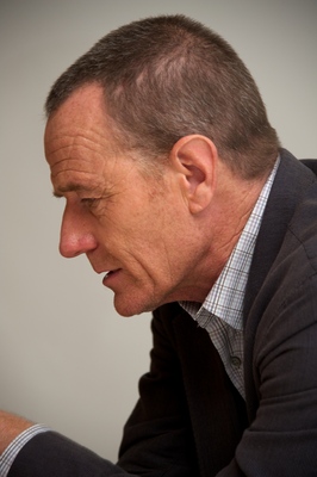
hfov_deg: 6.9
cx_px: 158
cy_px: 238
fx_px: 2646
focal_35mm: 200
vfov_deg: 10.3
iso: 400
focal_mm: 200
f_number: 5.6
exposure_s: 1/60
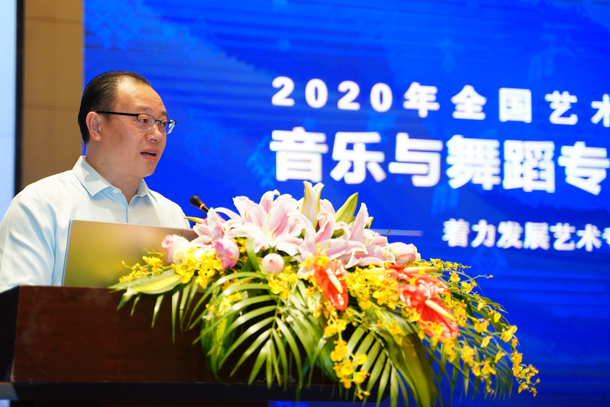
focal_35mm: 95
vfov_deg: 14.4
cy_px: 210
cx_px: 250
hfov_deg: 21.4
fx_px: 1610
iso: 3200
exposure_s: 1/200
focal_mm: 75
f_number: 2.8
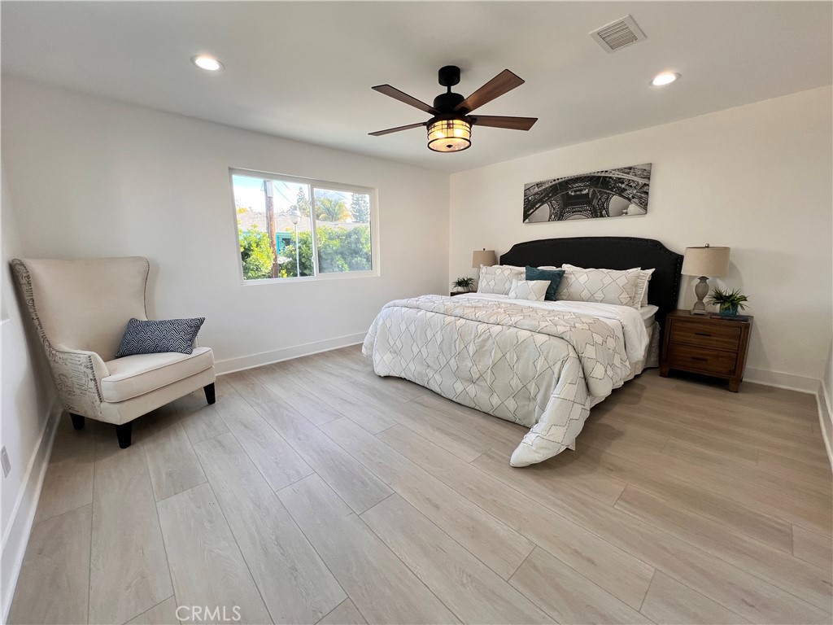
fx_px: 313
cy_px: 312
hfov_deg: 106.2
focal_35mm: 13
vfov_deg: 89.9
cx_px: 416
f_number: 1.8
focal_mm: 1.57
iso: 40
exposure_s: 1/120
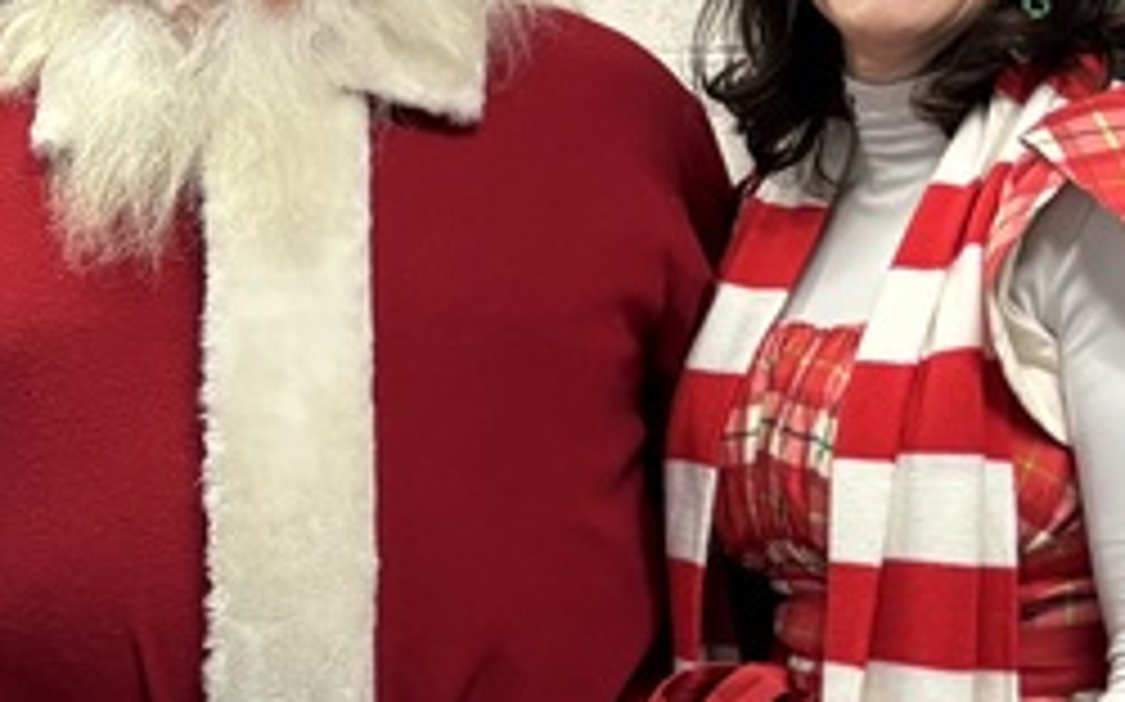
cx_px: -374
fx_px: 3463
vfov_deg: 11.6
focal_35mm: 113
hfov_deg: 17.2
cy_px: 274
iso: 160
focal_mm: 5.96
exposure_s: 1/60
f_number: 1.6
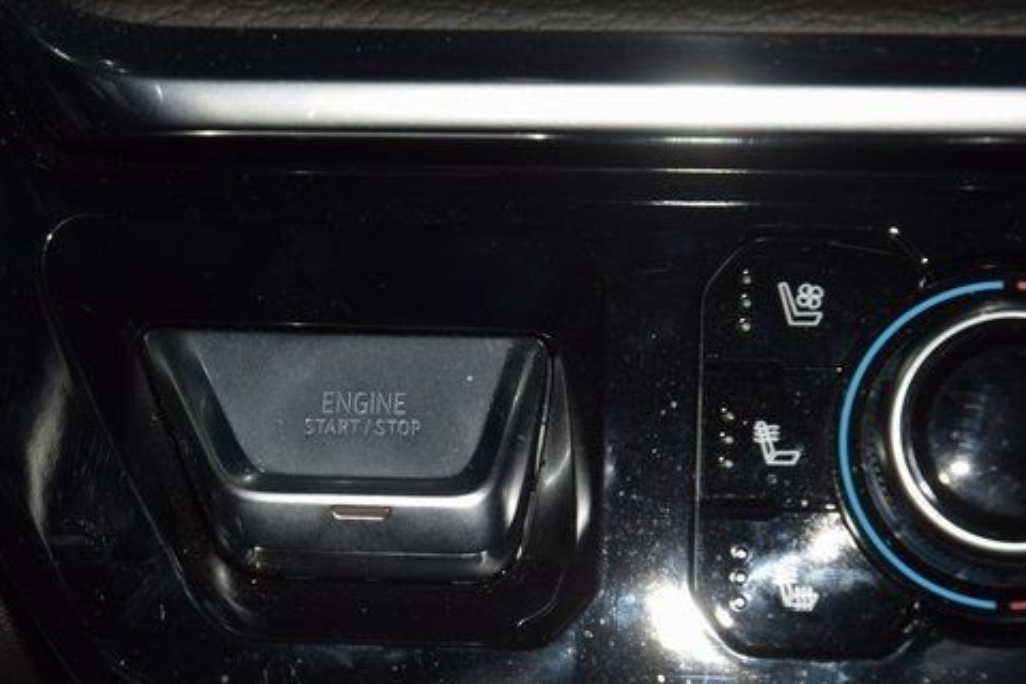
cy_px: 439
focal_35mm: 140
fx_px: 3990
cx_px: 355
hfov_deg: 14.6
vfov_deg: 9.8
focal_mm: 70
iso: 100
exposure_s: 1/125
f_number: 8
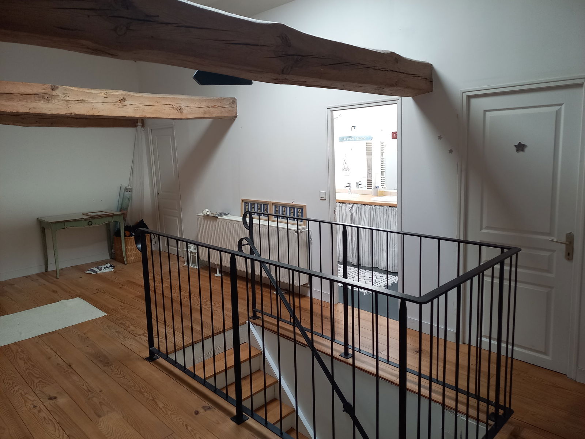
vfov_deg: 54.9
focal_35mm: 25
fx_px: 422
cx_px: 292
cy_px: 220
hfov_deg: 69.4
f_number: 1.8
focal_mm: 4.65
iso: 320
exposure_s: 1/50
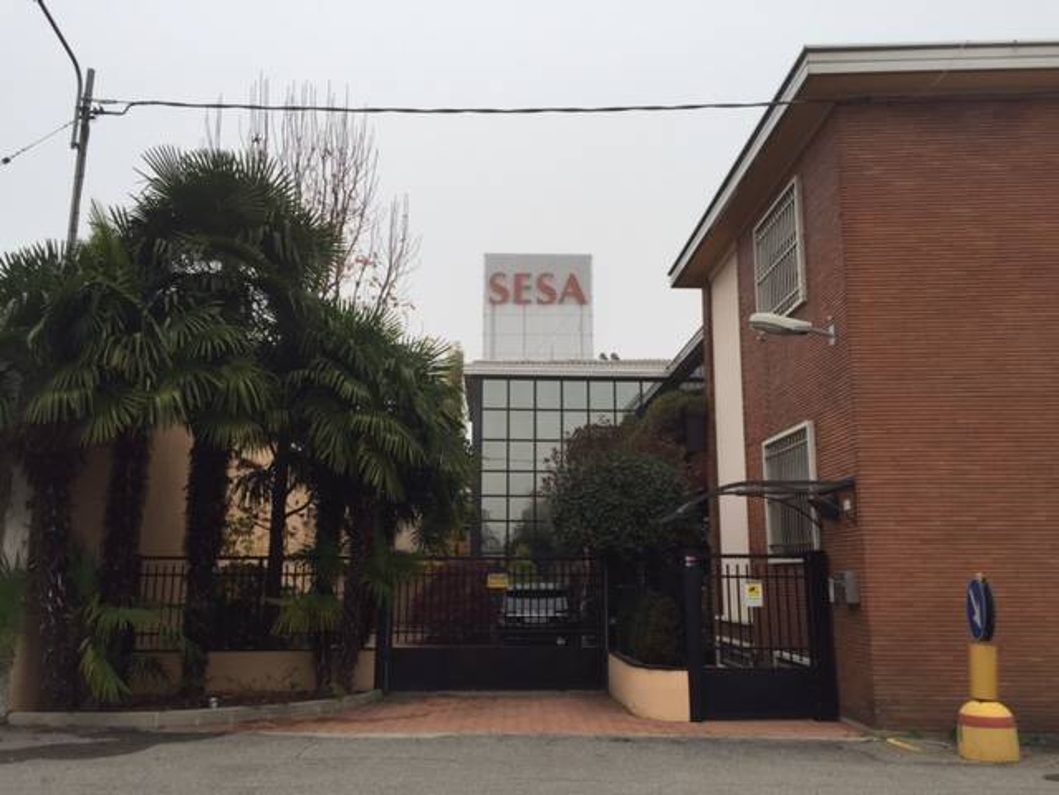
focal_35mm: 29
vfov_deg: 48.2
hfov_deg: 61.7
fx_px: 887
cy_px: 398
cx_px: 530
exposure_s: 1/507
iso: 32
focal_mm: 4.15
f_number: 2.2
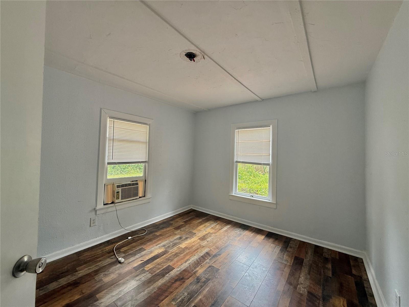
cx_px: 204
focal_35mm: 14
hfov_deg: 102.1
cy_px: 154
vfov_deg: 85.7
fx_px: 165
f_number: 2.2
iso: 125
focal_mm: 2.22
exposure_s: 1/99
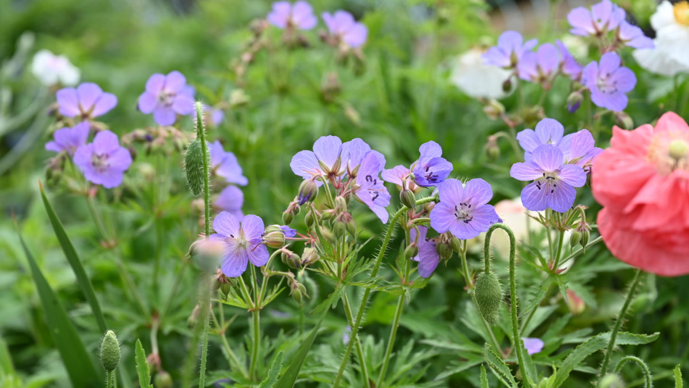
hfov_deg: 33.3
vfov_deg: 19.1
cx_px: 344
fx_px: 1151
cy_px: 184
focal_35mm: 63
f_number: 4.5
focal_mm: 60
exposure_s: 1/1000
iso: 400
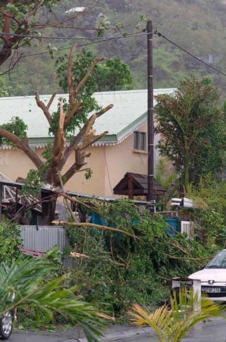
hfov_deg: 8.9
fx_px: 1448
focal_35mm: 153
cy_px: 171
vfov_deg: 13.5
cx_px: 113
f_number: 8
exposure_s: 1/400
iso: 1000
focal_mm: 102
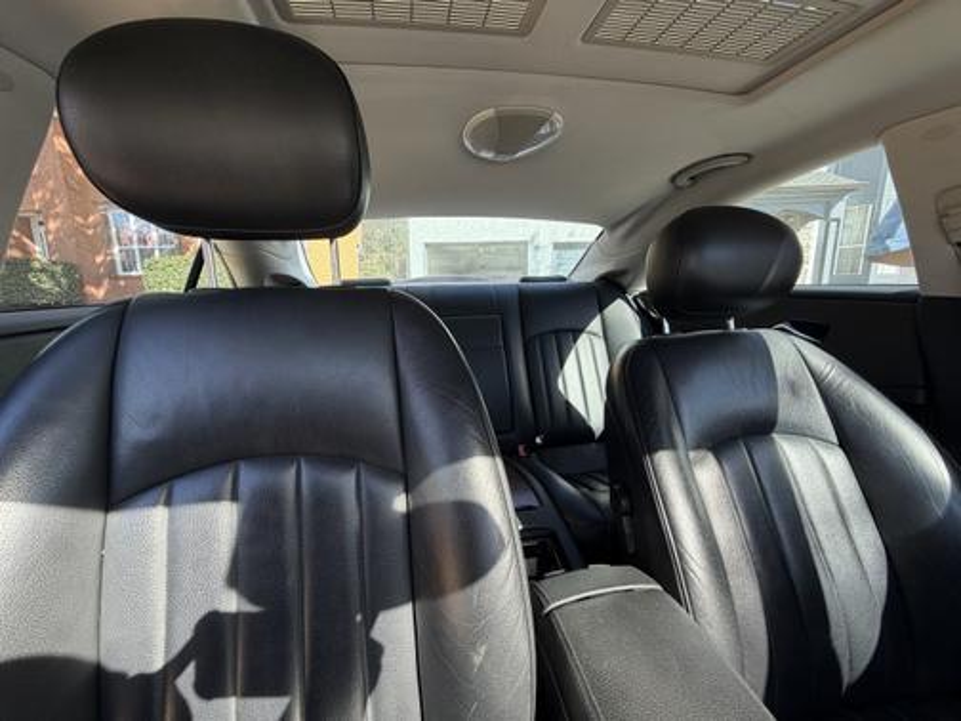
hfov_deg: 102.1
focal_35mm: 14
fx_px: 389
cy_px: 360
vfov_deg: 85.7
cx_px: 480
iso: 50
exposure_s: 1/154
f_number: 2.2
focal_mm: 2.22
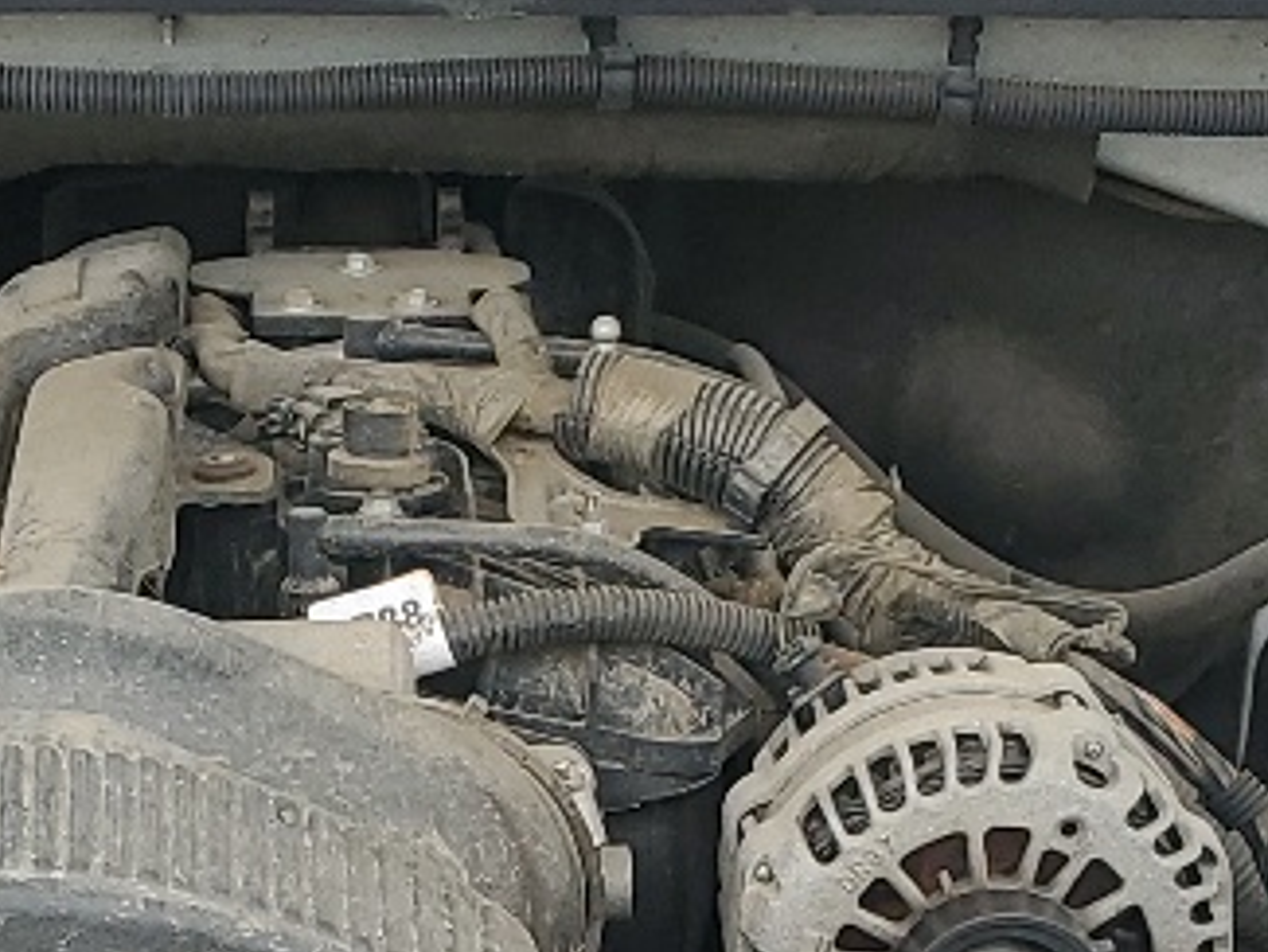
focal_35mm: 128
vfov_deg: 11.3
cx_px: 433
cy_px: 1245
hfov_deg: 15.4
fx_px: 4690
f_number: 1.5
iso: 50
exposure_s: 1/909
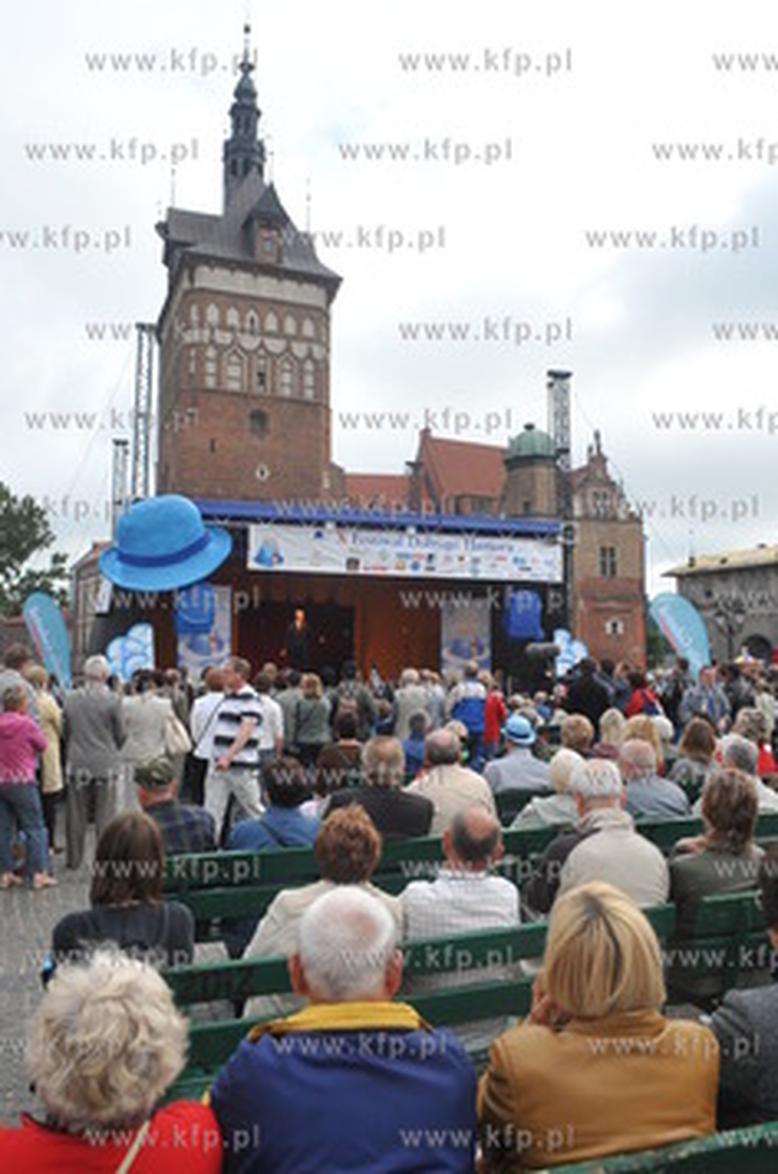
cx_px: 382
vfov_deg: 67.5
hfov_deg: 47.8
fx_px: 879
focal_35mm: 27
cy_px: 594
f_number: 8
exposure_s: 1/500
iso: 640
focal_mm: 24
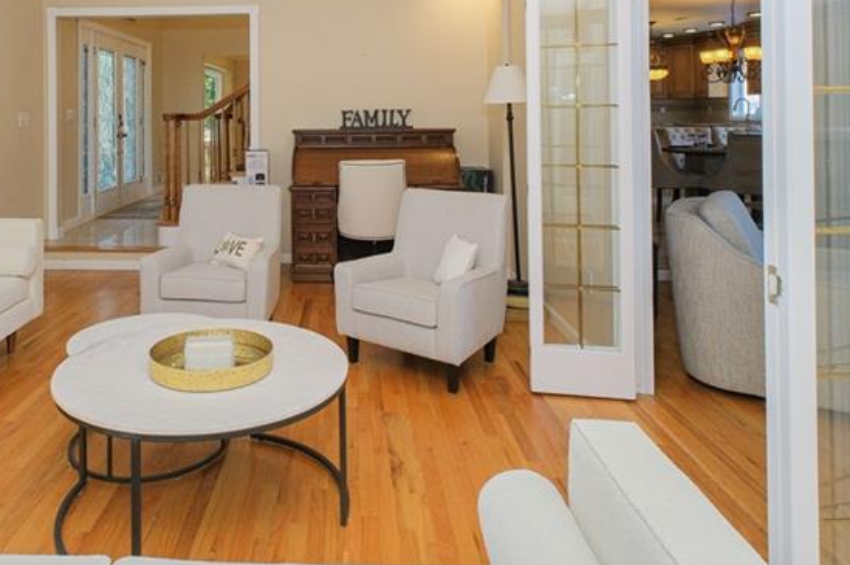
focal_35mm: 28
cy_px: 116
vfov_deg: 44.2
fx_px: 661
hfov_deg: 64.3
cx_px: 303
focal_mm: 10
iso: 640
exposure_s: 1/60
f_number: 8
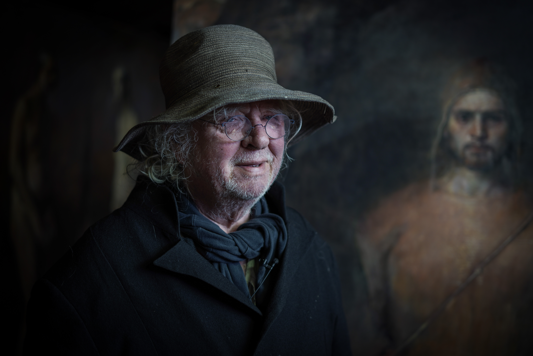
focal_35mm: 50
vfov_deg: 27.0
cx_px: 266
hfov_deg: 39.6
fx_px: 740
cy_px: 178
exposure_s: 1/200
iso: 100
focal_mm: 50
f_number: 1.8
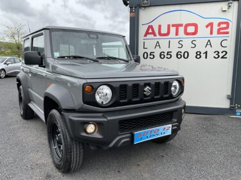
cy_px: 90
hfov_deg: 61.7
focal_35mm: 29
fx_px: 202
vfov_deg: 48.2
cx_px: 120
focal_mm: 3
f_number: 1.8
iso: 25
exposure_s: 1/593
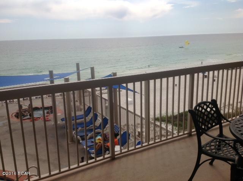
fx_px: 245
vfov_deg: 40.6
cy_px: 90
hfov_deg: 52.7
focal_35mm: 35
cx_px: 122
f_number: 2.4
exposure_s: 1/2747
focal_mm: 4.28
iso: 50
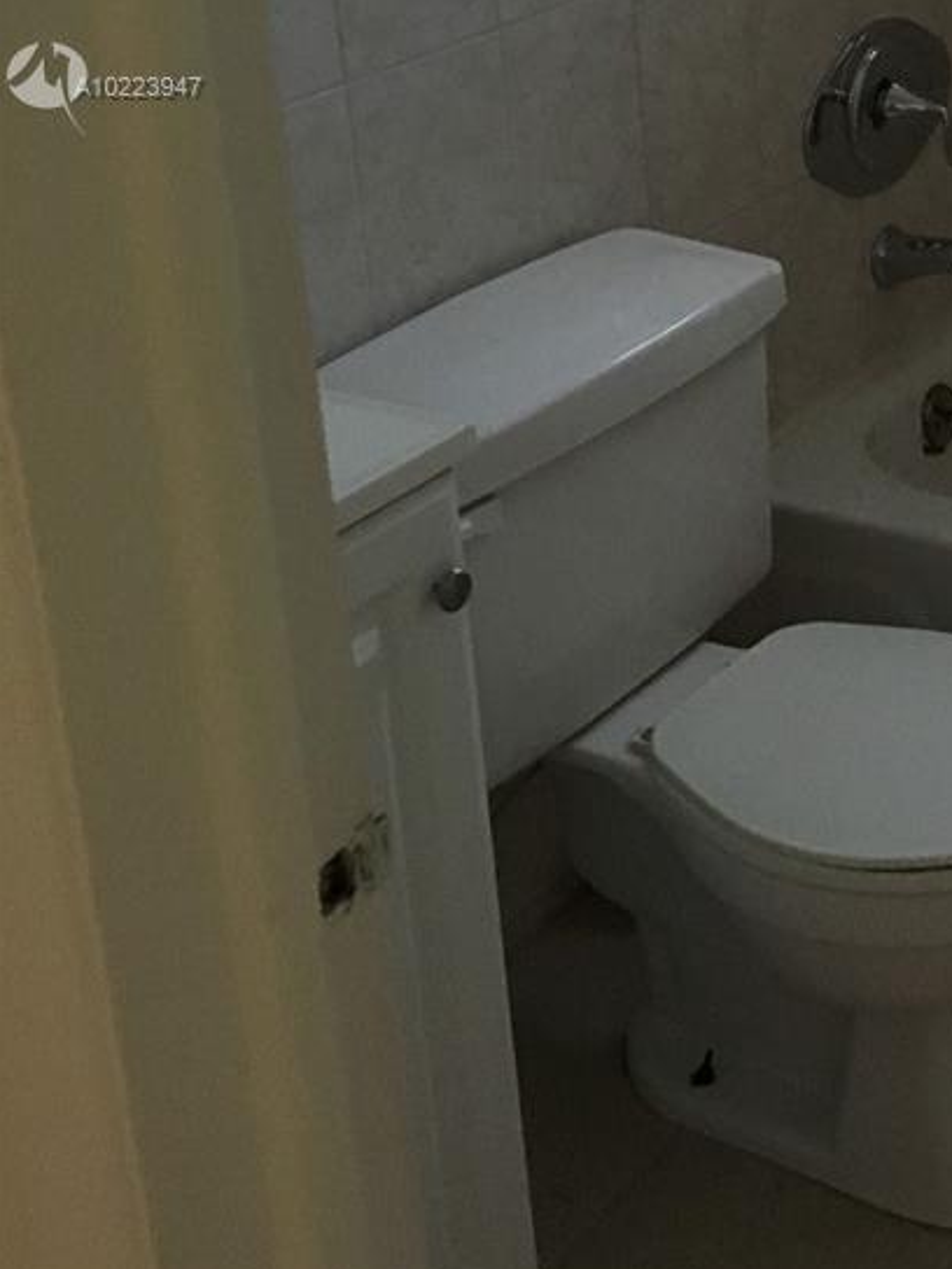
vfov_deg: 28.9
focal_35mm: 64
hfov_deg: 21.7
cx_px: 1045
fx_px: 2347
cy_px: 89
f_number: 2.2
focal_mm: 4.15
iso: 200
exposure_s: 1/30
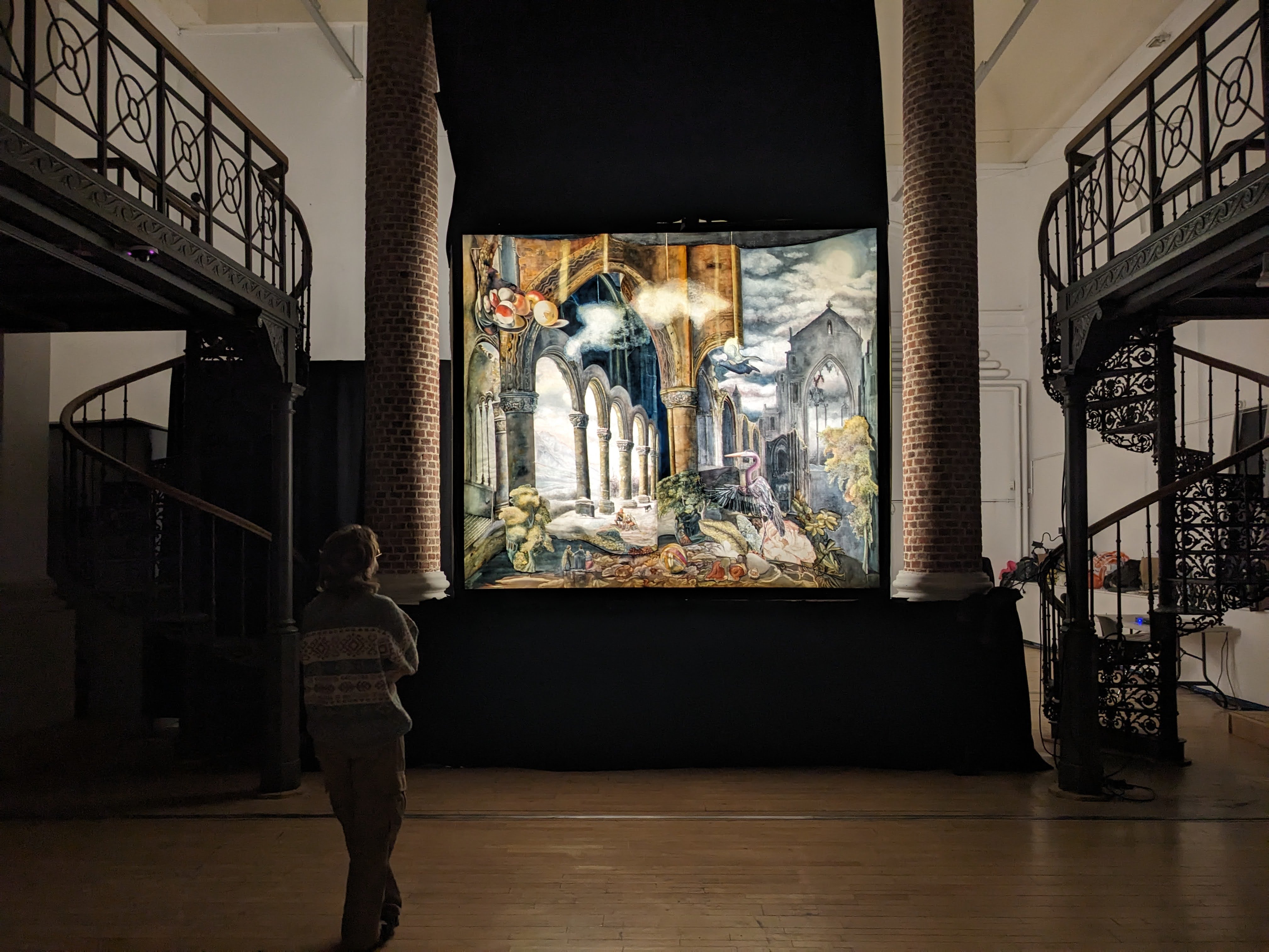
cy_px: 476
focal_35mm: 27
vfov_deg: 51.4
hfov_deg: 65.3
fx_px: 990
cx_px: 634
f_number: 1.73
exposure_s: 1/23.5
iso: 82
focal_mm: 4.38
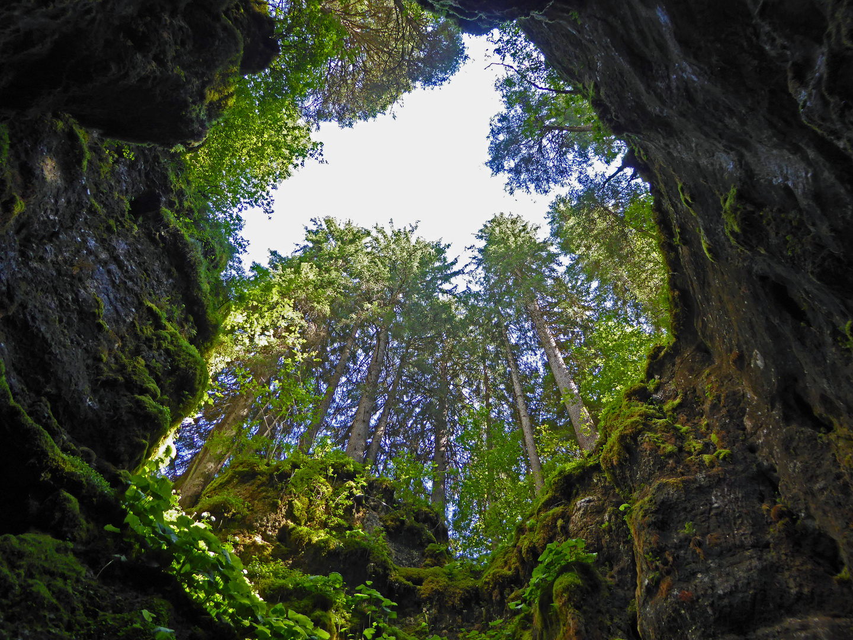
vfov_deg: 54.9
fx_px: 616
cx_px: 426
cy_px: 320
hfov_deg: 69.4
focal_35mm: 25
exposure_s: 1/60
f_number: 3.3
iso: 100
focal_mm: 4.3
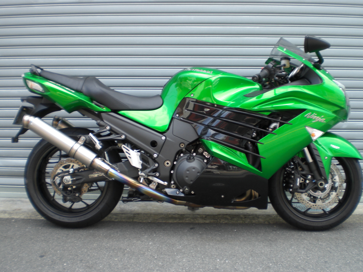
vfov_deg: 36.8
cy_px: 137
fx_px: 409
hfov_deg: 47.9
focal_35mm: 39
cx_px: 185
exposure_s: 1/125
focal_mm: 6.3
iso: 50
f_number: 3.1
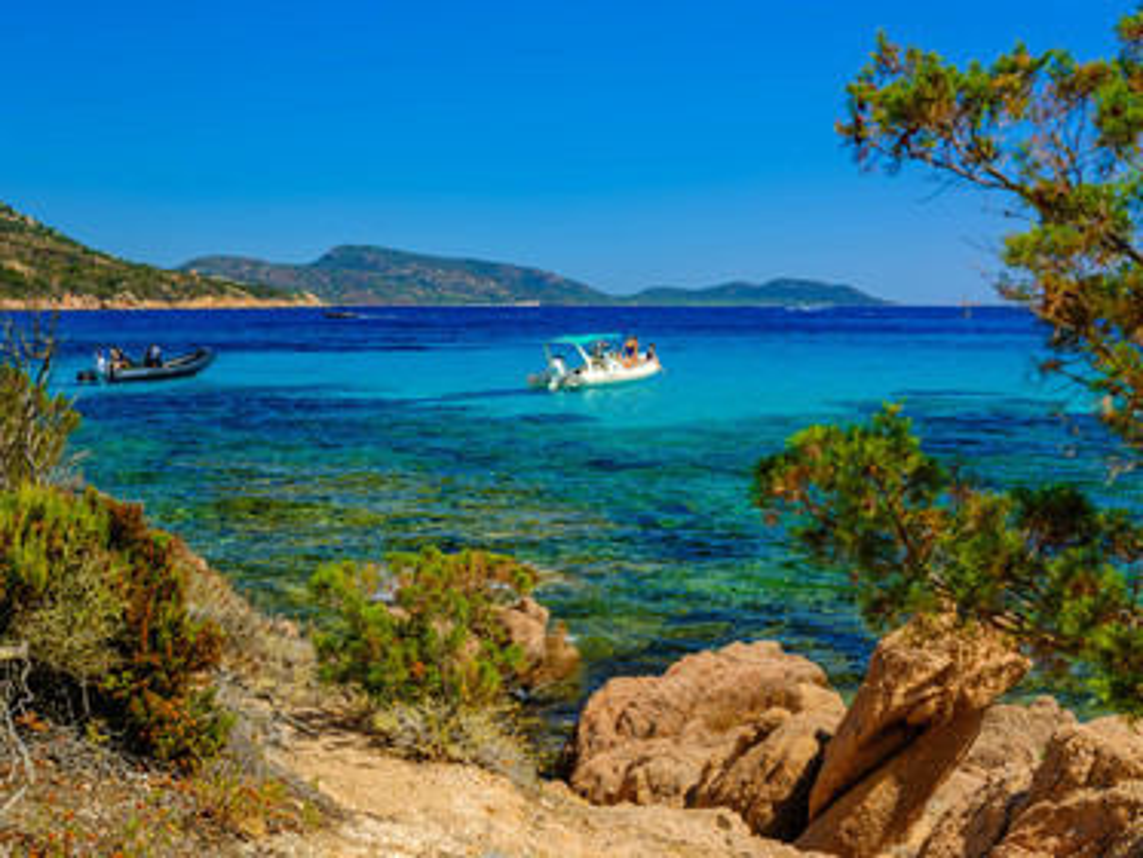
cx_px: 572
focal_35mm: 50
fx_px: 1652
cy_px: 429
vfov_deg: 29.1
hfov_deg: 38.2
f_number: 11
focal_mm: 63
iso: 200
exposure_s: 1/60
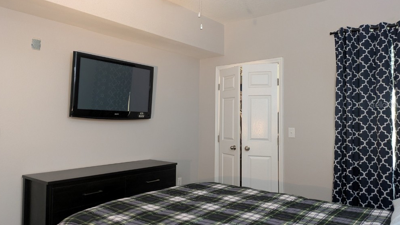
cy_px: 104
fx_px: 297
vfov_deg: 41.5
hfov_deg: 67.9
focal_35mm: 28
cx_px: 200
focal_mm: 5.43
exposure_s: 1/25
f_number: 1.89
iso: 228
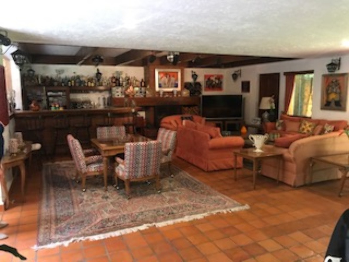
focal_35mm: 28
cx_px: 174
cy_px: 131
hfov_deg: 63.4
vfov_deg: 49.8
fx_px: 282
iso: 100
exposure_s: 1/15
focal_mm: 3.99
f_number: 1.8
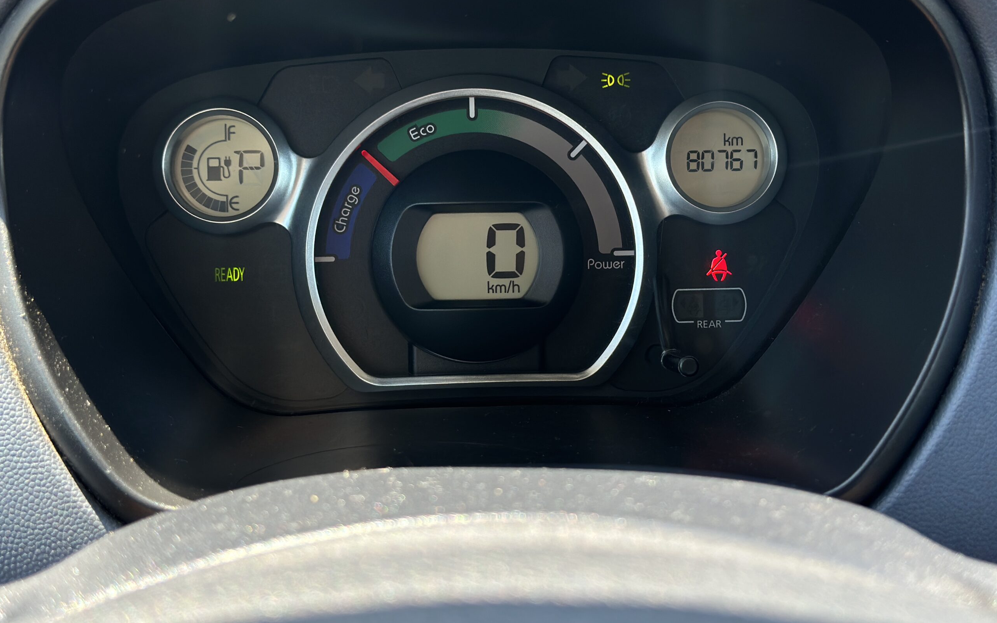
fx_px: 1386
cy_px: 252
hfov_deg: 39.6
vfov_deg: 25.3
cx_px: 498
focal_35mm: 51
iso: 80
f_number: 1.78
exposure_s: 1/260
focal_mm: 6.86
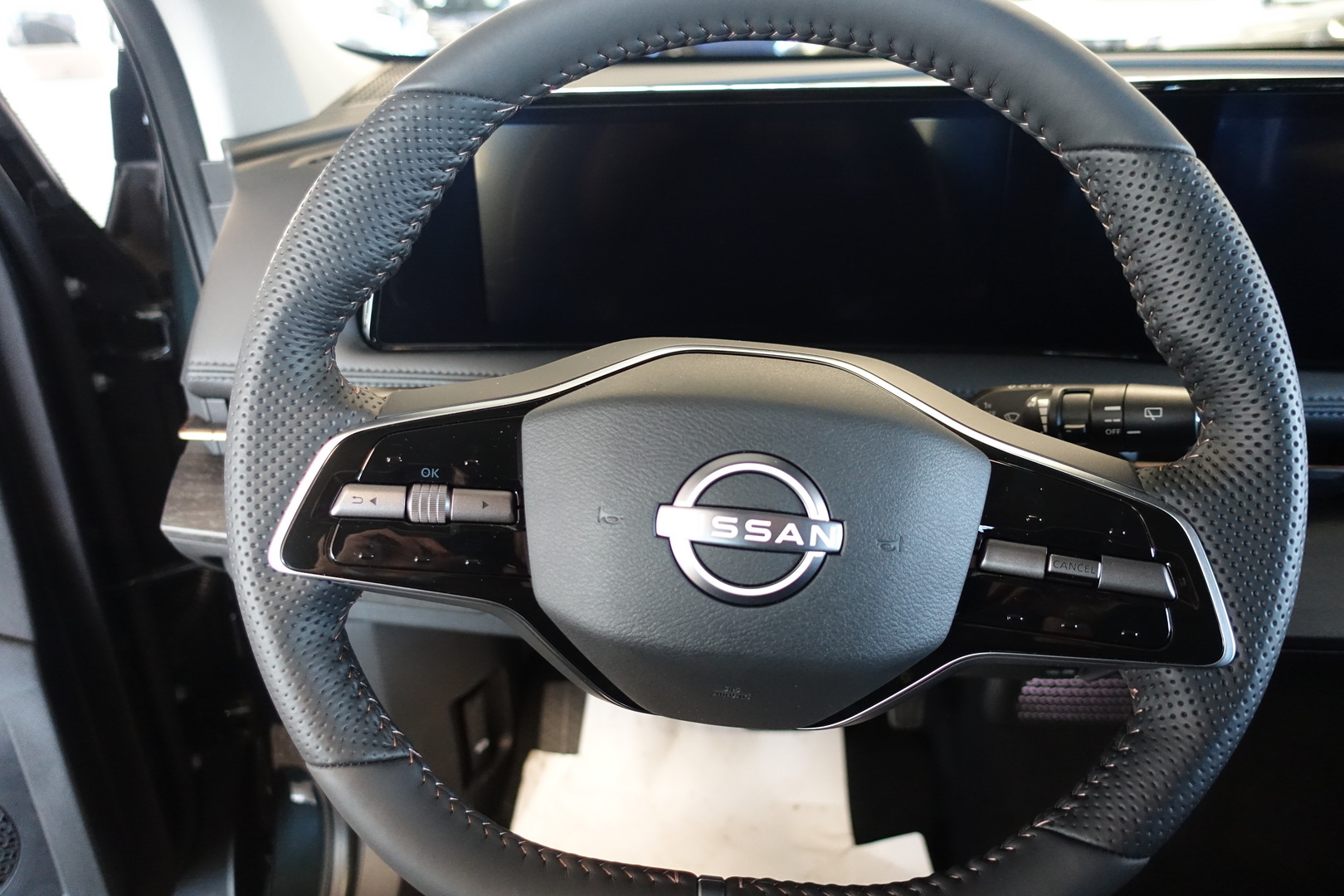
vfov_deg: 53.1
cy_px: 448
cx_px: 672
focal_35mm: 24
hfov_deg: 73.7
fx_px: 896
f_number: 1.8
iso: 1250
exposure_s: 1/100
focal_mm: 8.8
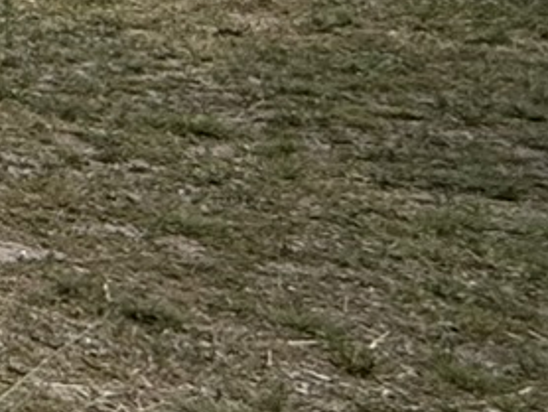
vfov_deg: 13.2
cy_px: -296
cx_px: -1269
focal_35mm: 103
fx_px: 1632
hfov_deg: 10.2
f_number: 2.2
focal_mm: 2.22
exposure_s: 1/1497
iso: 50
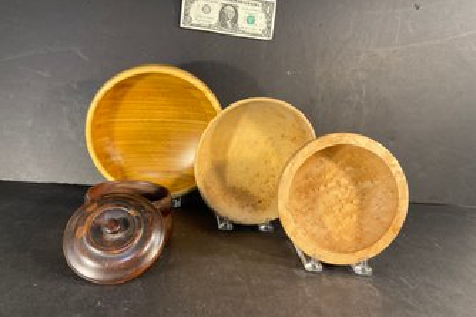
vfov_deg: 42.2
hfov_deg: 60.3
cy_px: 171
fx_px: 409
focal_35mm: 31
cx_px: 233
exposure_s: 1/60
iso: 64
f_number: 1.8
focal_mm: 3
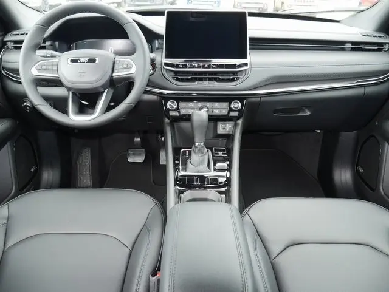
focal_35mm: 28
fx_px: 315
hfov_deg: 63.4
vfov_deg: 49.8
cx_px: 194
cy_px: 146
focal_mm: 14
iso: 200
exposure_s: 1/15
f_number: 5
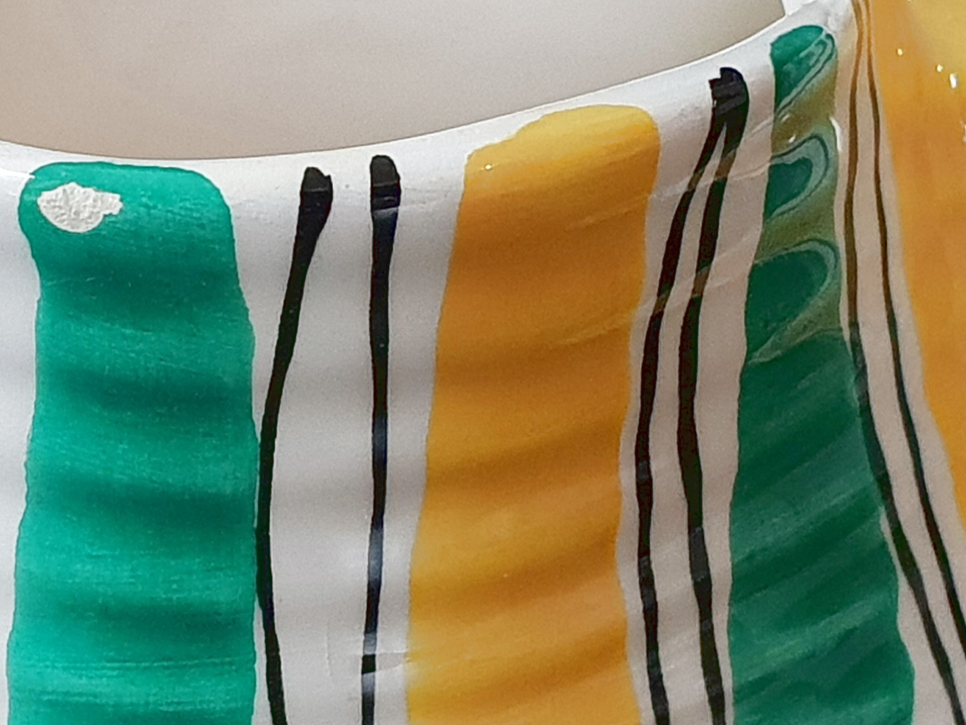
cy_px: 174
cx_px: 206
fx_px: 1368
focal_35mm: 49
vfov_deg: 29.2
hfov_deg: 37.6
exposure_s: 1/50
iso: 250
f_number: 2.4
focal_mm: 4.3
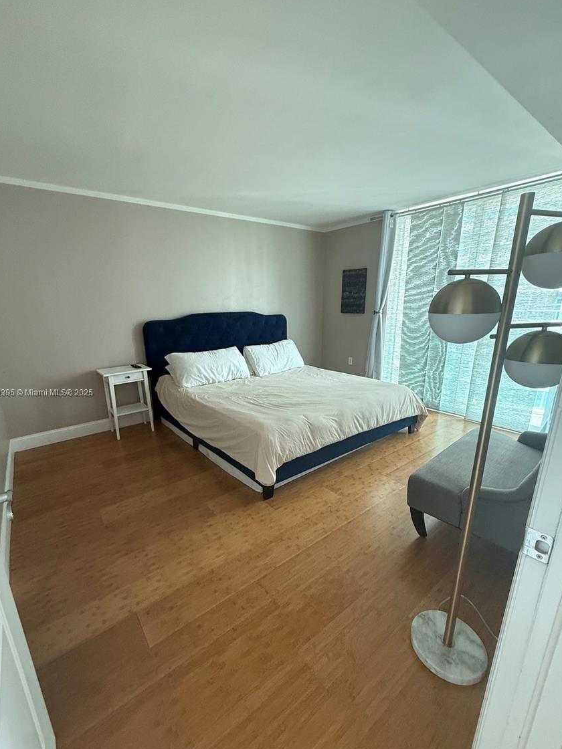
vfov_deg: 98.1
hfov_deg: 81.7
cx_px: 272
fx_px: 325
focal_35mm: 15
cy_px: 393
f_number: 2.2
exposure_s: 1/60
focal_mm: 2.22
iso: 400
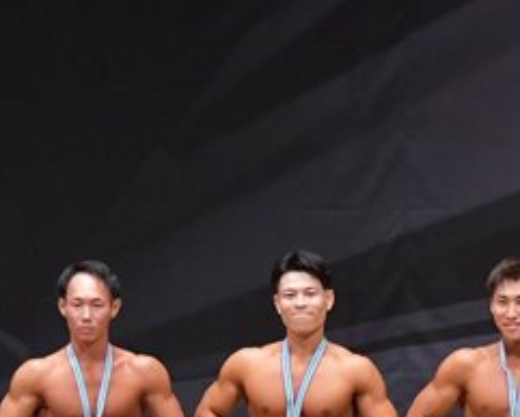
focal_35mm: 453
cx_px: 342
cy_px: 536
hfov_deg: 4.3
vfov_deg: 3.4
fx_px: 6974
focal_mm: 100
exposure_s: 1/400
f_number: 5.6
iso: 6400
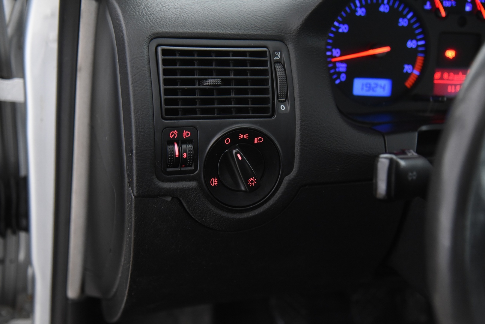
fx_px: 674
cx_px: 242
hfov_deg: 39.6
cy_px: 162
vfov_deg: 27.0
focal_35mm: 50
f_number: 4
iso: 4000
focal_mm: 50
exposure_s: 1/20
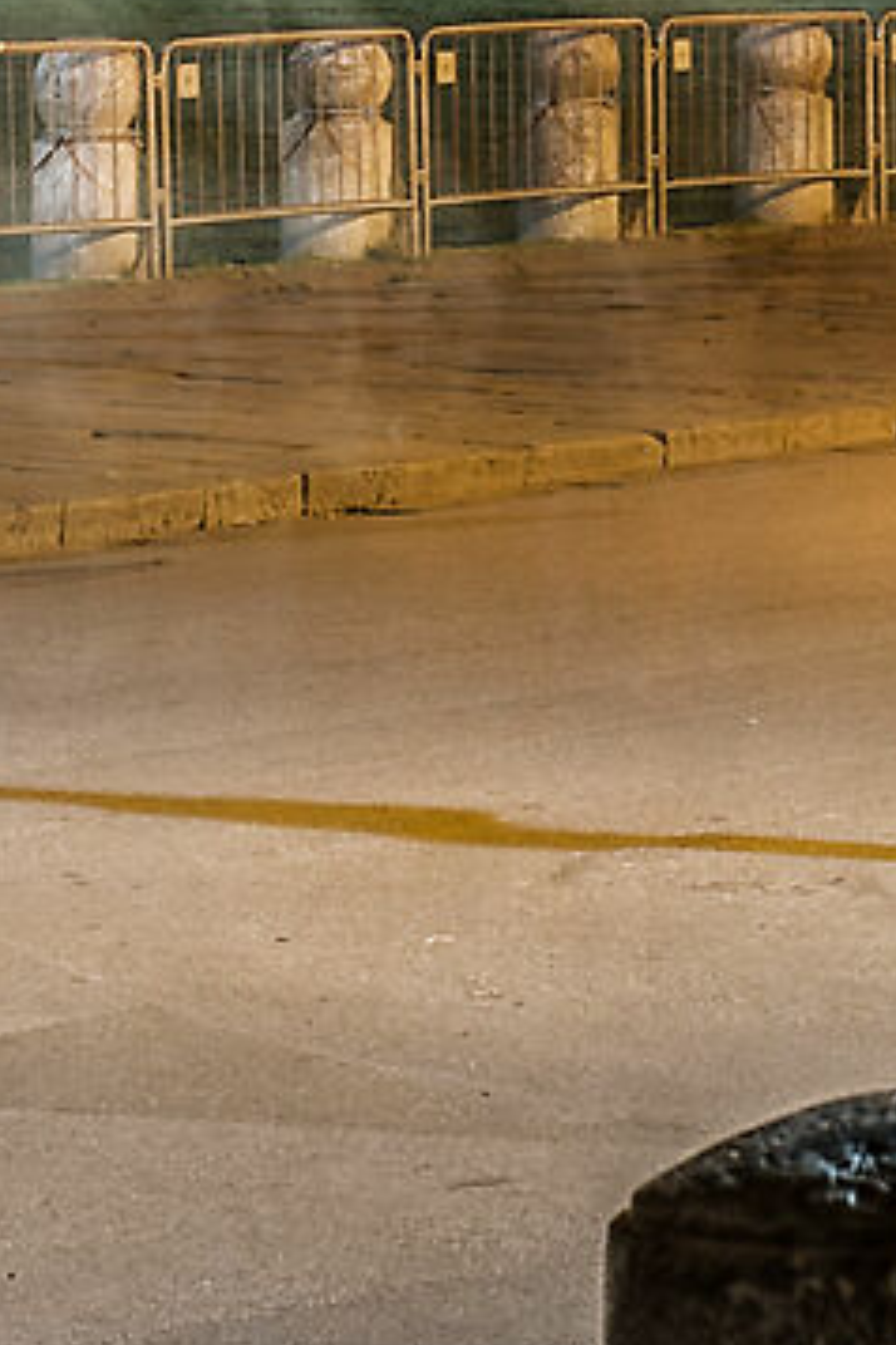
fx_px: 12543
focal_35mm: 336
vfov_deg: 6.0
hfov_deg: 4.1
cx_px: 858
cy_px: -1319
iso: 100
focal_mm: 50
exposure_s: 1/4
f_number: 11
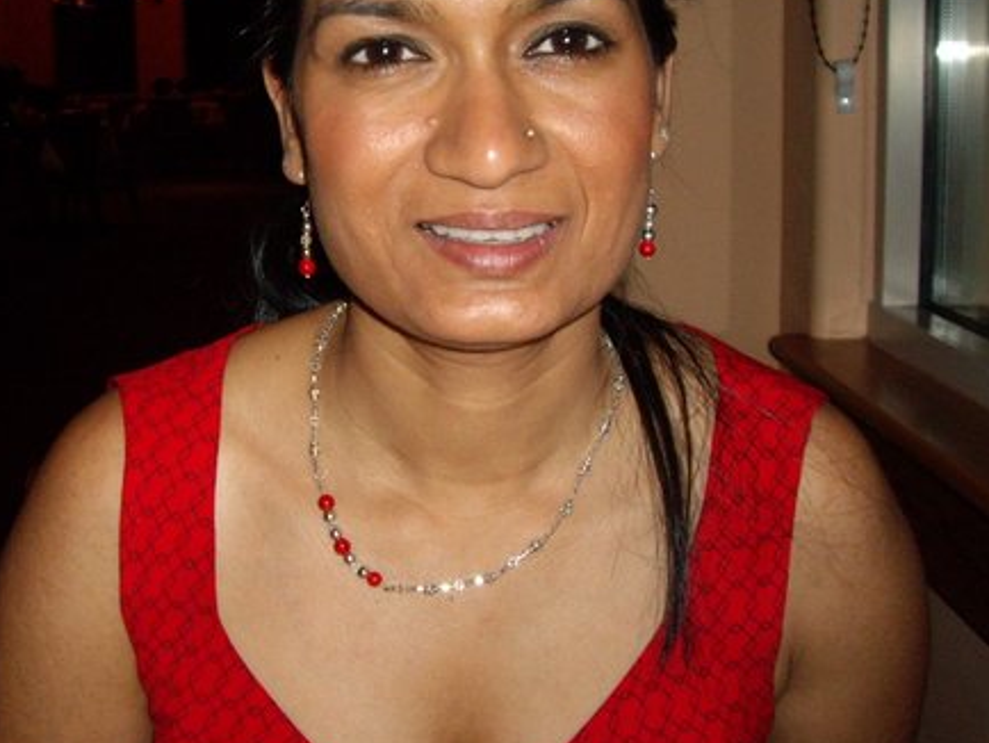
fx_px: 1601
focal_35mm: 56
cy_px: 296
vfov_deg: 26.1
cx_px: 301
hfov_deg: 33.9
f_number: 2.7
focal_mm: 6.2
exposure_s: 1/40
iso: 200
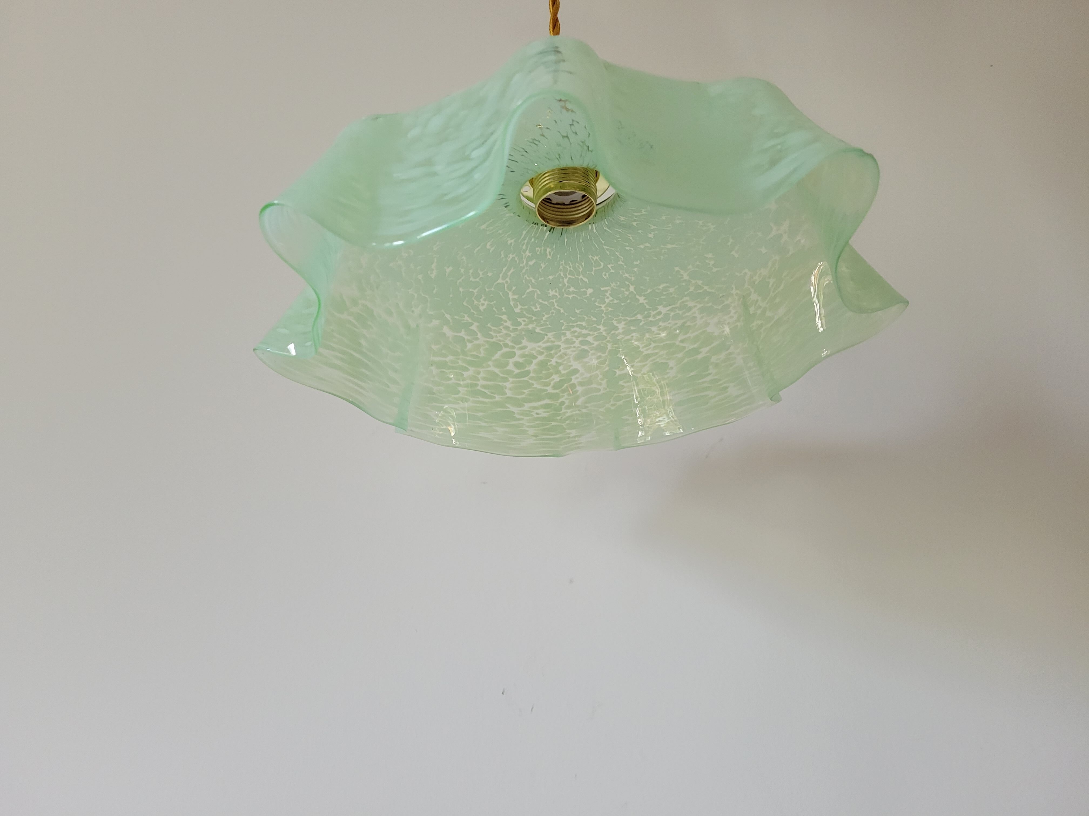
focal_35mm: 26
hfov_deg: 67.3
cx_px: 544
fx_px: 818
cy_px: 408
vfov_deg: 53.1
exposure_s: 1/100
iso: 250
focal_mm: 5.4
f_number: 1.8
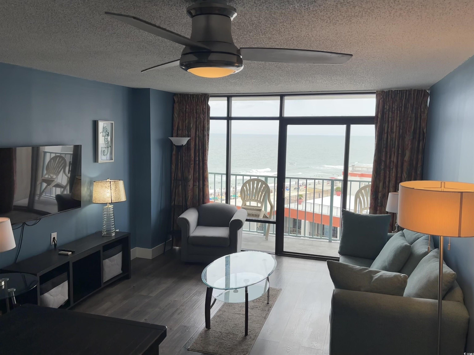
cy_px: 178
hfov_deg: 67.3
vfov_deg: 53.1
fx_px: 356
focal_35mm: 26
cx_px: 237
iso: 50
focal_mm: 5.96
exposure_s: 1/781
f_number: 1.6
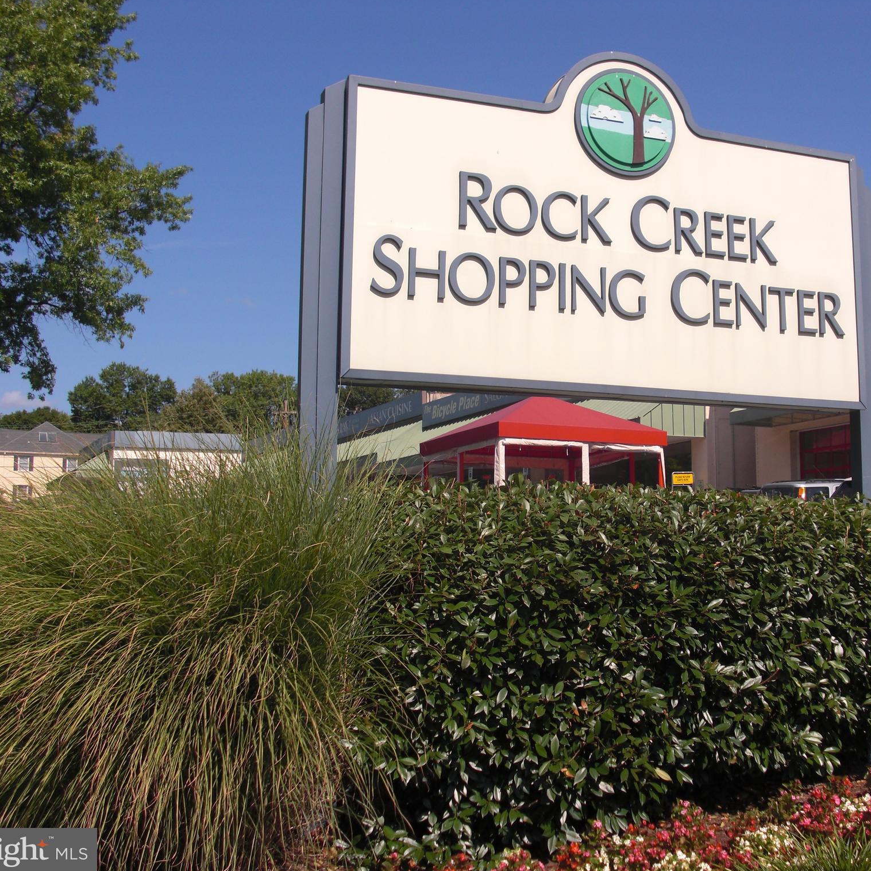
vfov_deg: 39.2
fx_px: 1224
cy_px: 434
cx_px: 542
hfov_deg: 38.9
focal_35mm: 43
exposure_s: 1/160
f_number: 7.9
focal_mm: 6.3
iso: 50
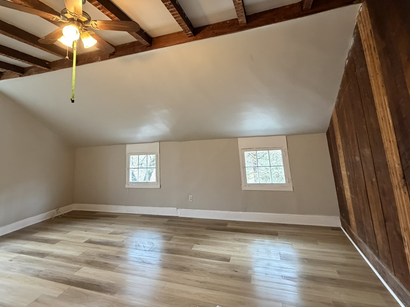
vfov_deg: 70.3
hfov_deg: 87.7
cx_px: 194
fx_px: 213
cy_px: 112
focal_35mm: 18
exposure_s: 1/60
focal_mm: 2.22
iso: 640
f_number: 2.2
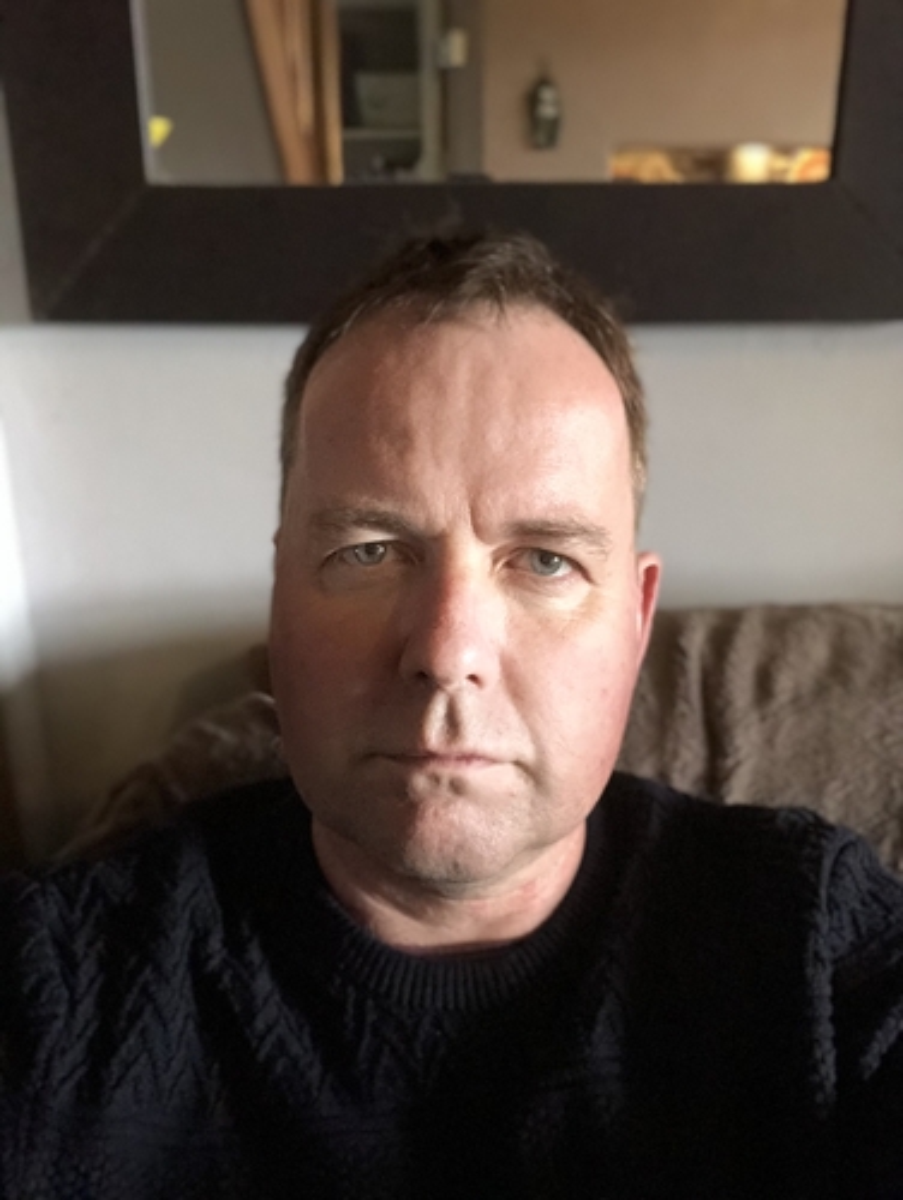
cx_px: 452
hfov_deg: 44.2
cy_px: 600
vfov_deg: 56.8
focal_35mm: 32
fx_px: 1111
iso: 320
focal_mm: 2.87
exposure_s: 1/17
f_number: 2.2
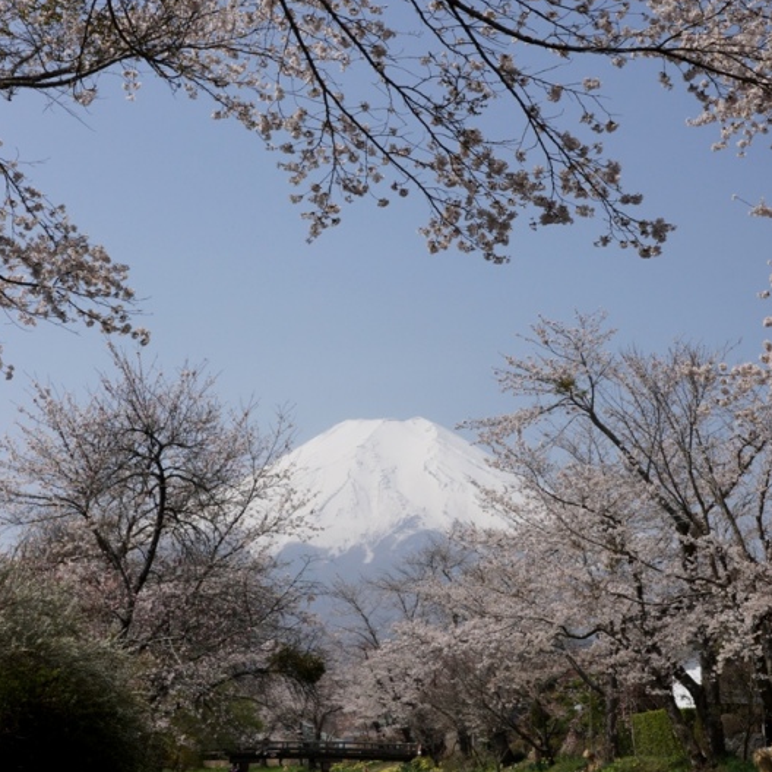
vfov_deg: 25.5
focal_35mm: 68
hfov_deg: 25.5
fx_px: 1707
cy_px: 376
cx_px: 384
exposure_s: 1/500
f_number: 11
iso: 200
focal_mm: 35
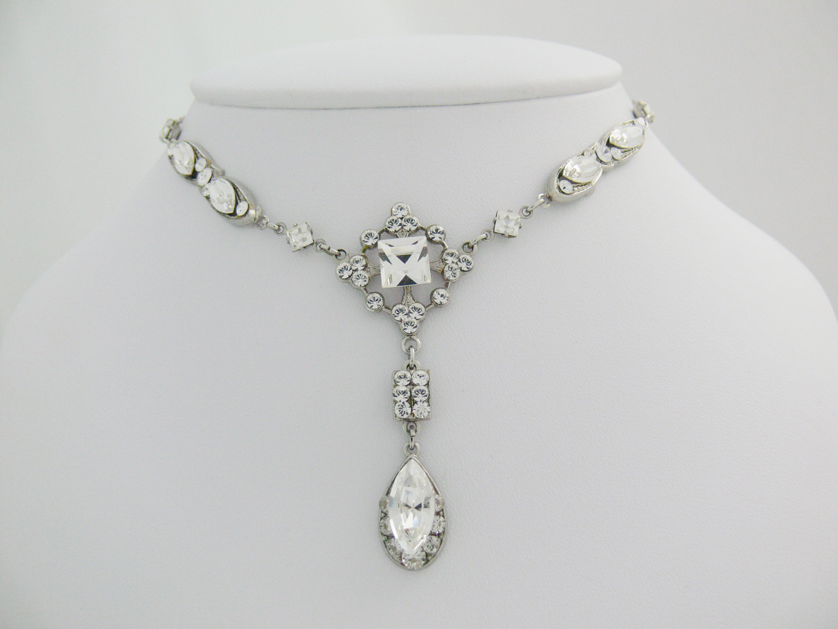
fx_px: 896
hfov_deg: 50.1
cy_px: 314
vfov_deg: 38.7
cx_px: 419
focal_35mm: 37
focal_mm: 7.9
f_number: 2.8
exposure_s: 1/15
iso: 200
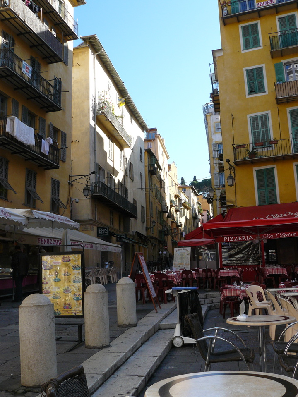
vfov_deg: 51.4
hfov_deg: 39.7
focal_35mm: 36
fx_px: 413
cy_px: 198
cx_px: 149
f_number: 5
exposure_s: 1/200
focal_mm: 6
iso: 100
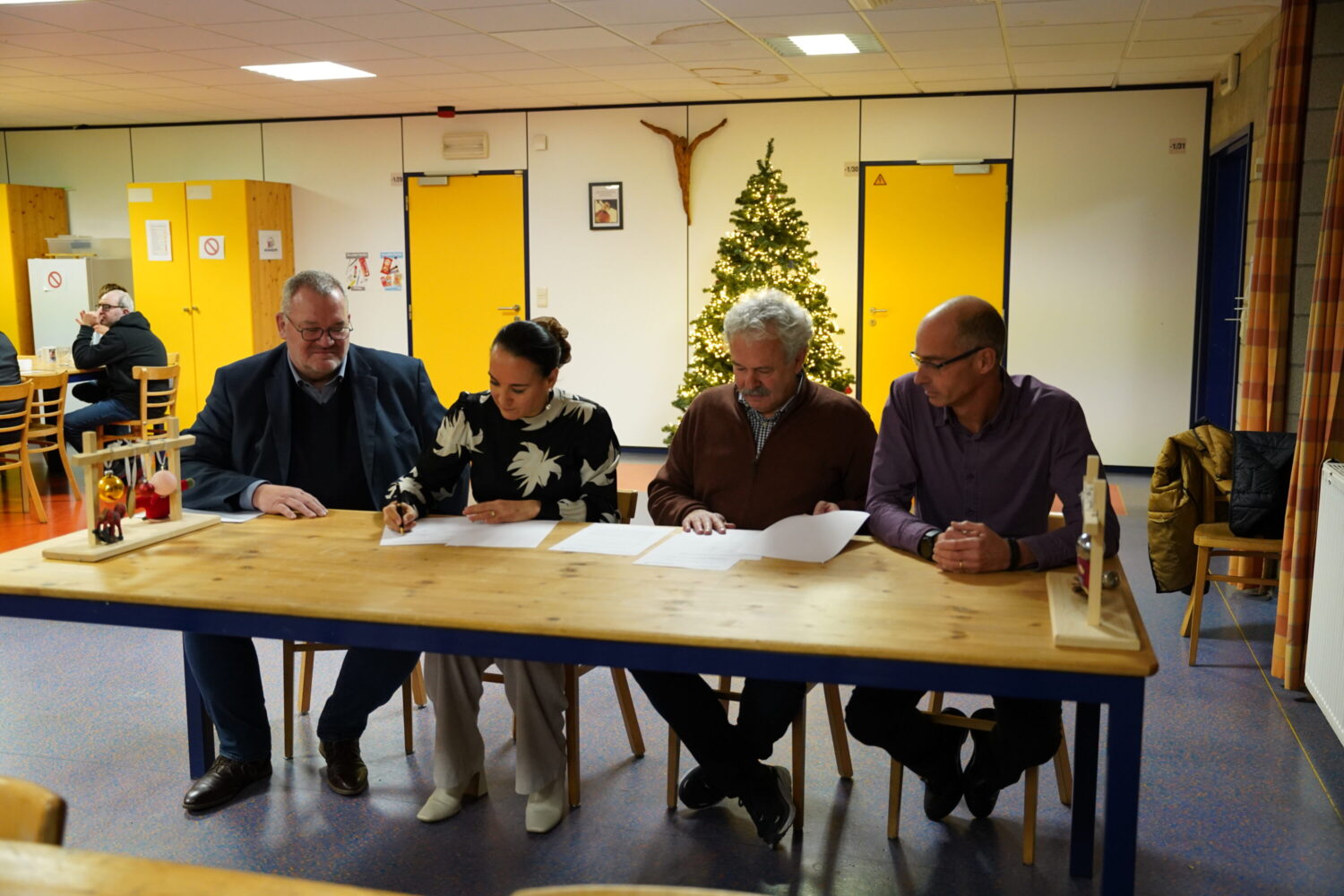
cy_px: 448
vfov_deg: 38.8
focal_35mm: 34
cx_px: 672
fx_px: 1273
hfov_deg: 55.7
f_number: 2.8
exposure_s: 1/160
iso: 3200
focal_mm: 34.1
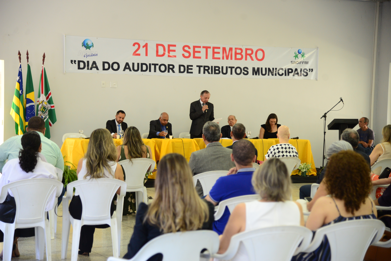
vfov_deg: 18.2
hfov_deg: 27.0
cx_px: 196
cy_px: 130
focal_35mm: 75
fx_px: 815
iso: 1600
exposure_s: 1/125
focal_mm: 75
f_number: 4
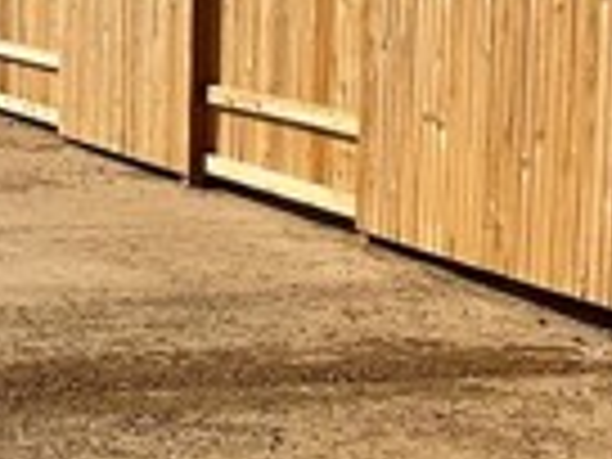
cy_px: 297
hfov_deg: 14.2
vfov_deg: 10.9
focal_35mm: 136
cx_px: -40
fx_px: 2404
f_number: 1.8
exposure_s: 1/4065
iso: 16
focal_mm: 3
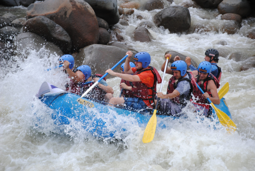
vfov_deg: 10.2
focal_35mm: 135
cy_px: 86
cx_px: 128
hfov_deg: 15.2
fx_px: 957
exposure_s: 1/800
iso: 200
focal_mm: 90
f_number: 4.5
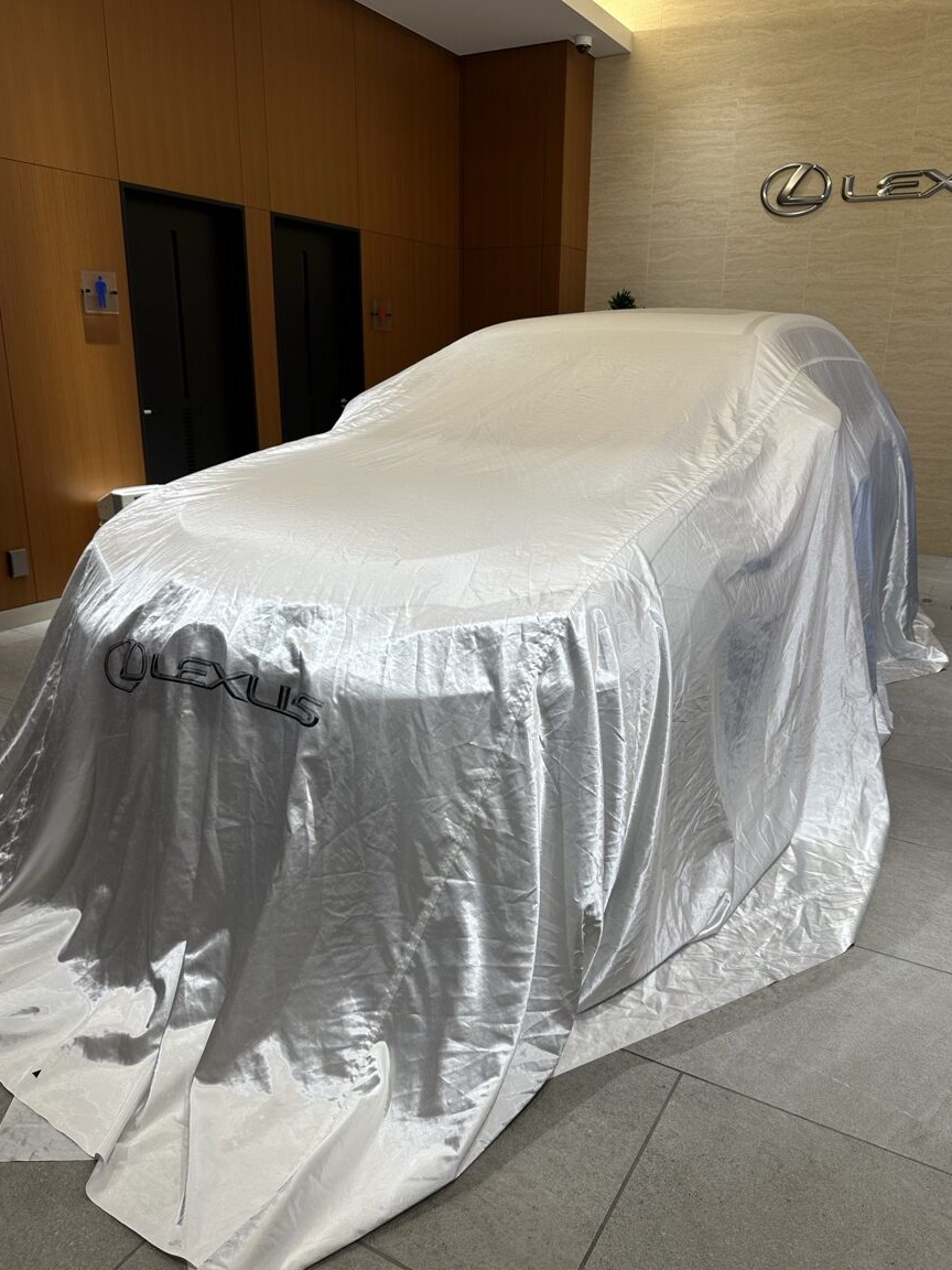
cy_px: 643
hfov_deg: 54.9
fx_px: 917
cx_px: 491
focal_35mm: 25
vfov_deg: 69.4
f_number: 1.78
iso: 50
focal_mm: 6.86
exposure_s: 1/125
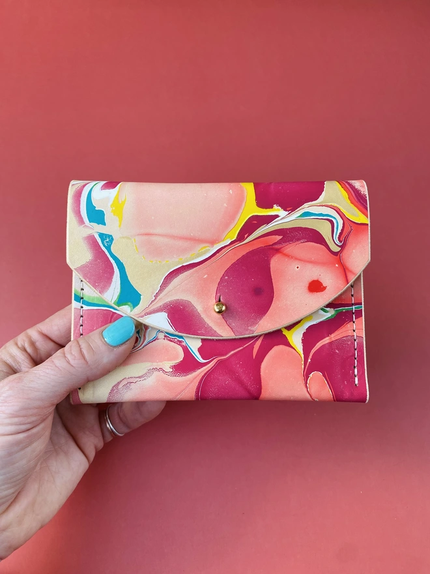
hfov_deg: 53.1
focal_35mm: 26
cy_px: 287
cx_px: 215
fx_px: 431
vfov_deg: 67.3
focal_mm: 4.25
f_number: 1.8
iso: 80
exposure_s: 1/122
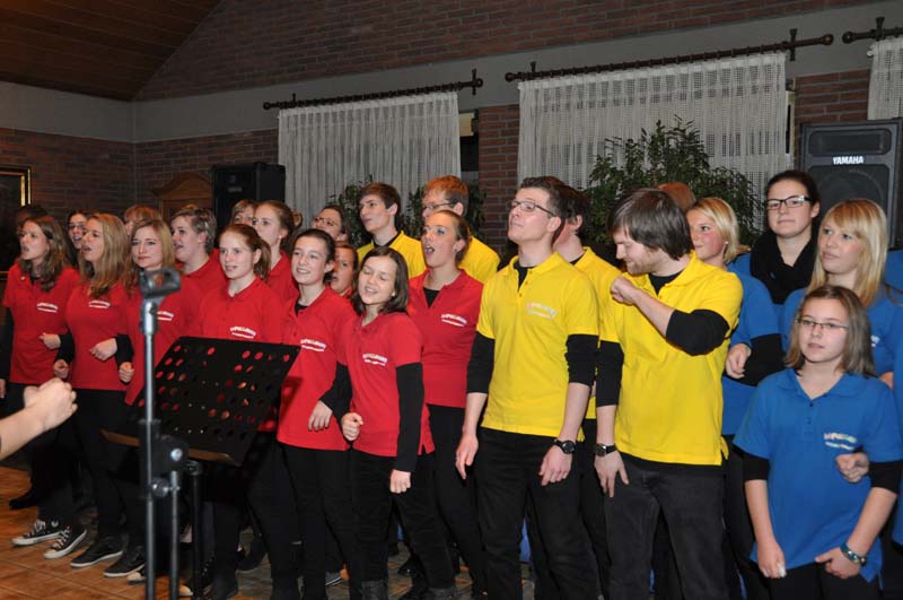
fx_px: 902
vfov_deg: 36.8
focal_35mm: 36
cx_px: 452
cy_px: 300
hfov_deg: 53.2
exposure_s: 1/60
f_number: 4
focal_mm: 24
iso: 800
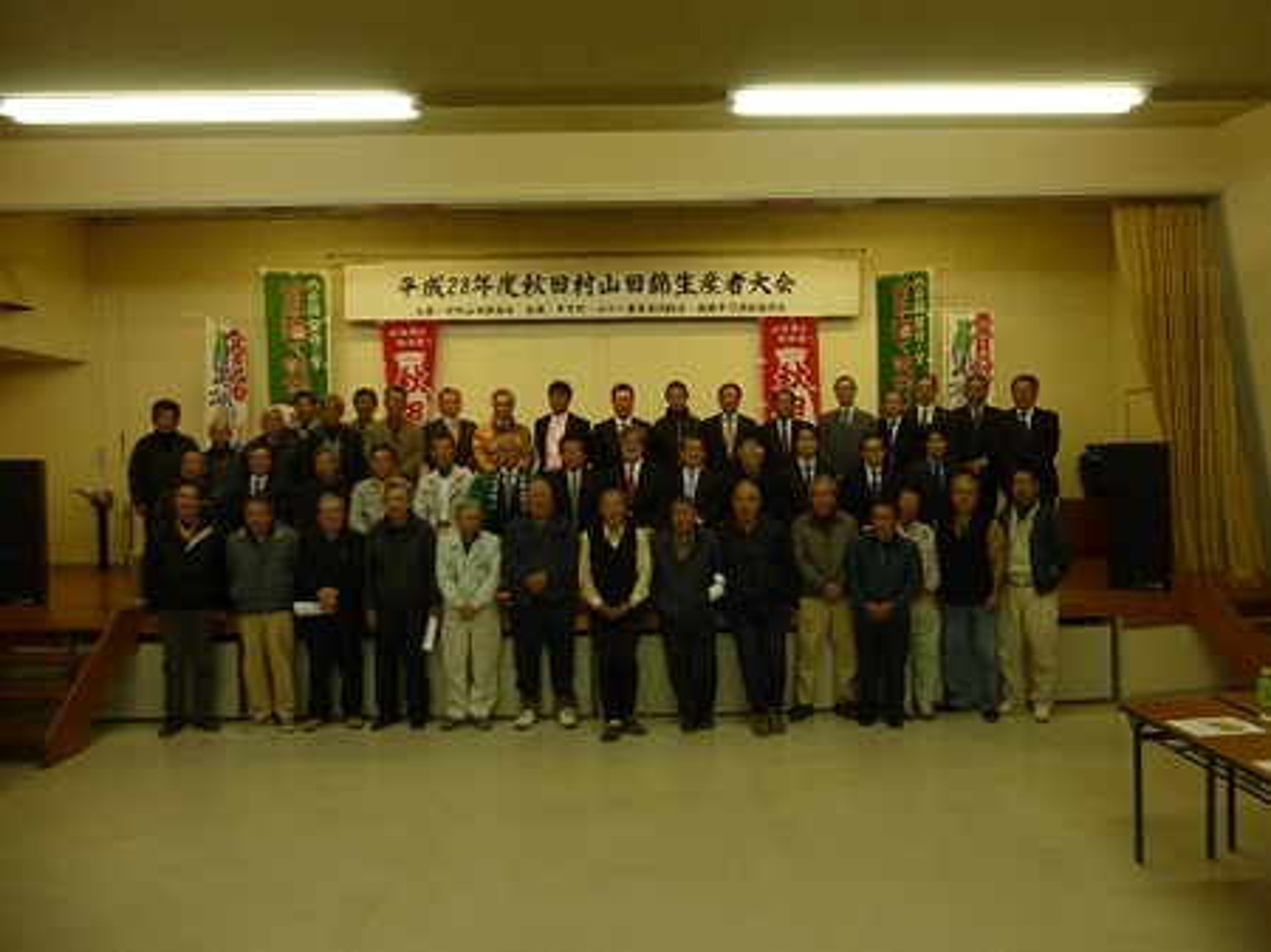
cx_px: 636
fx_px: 917
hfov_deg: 69.4
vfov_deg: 54.8
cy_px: 476
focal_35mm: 25
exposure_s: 1/60
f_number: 3.1
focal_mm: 4.5
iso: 160
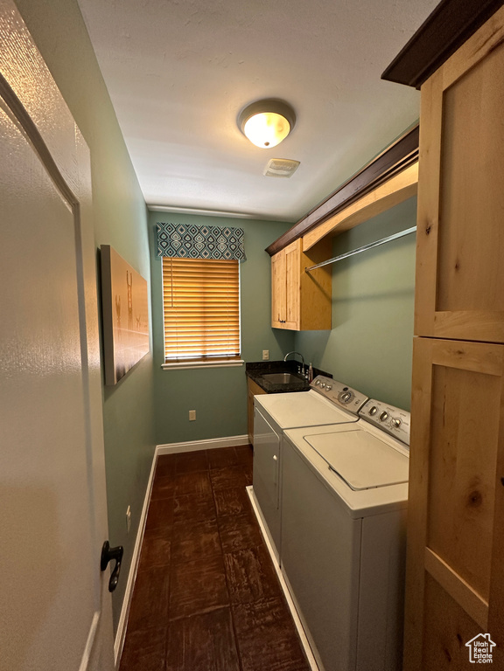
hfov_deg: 85.7
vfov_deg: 102.1
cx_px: 252
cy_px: 336
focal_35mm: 14
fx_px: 272
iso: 200
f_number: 2.2
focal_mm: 2.22
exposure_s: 1/60
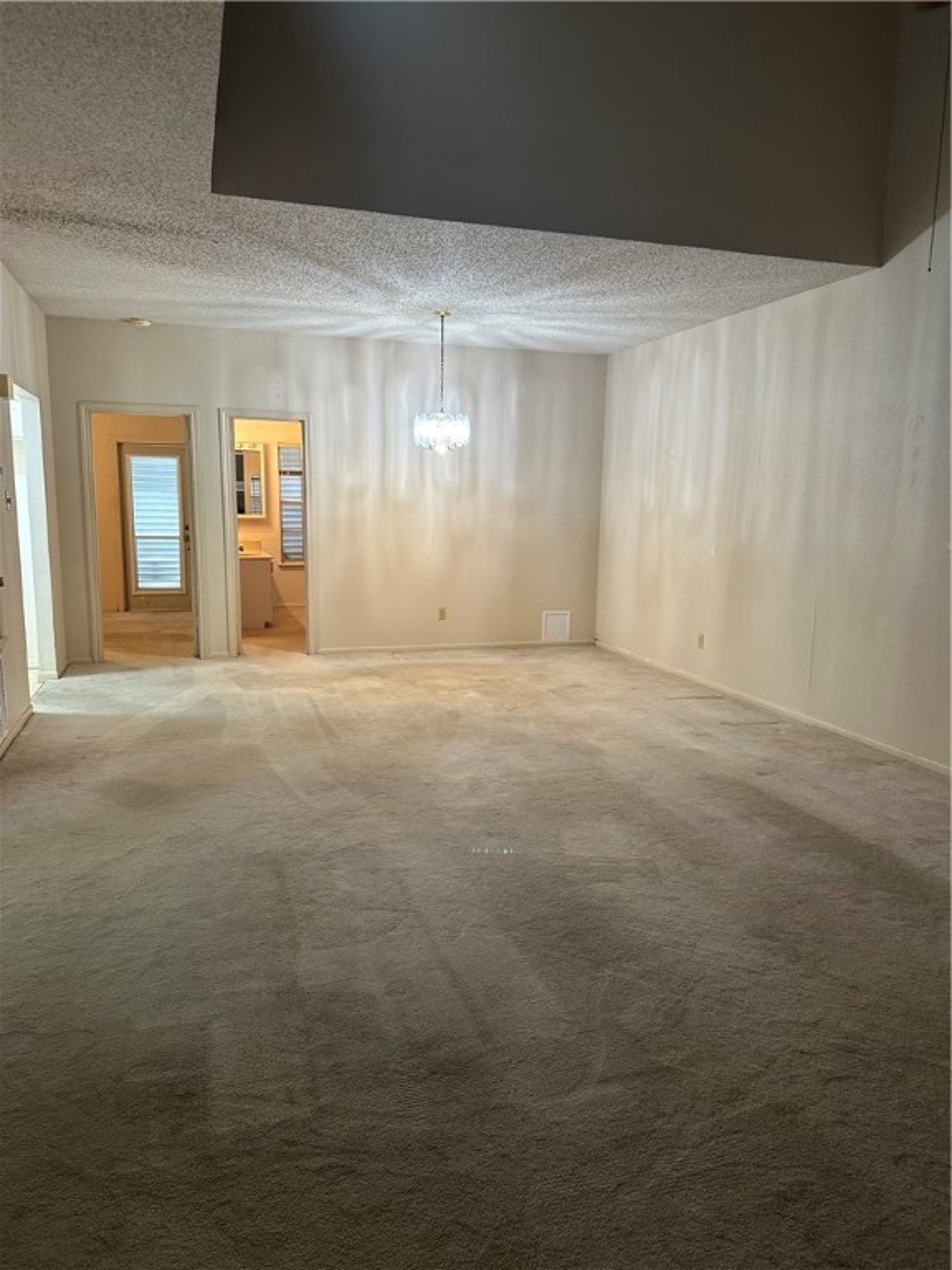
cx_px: 476
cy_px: 635
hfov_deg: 56.8
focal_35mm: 24
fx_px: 880
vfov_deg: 71.6
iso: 160
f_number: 1.78
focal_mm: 6.86
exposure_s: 1/60
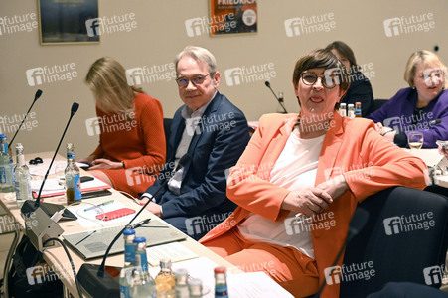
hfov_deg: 37.5
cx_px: 224
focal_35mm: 53
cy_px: 149
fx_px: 659
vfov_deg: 25.5
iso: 6400
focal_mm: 53
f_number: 4
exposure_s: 1/320
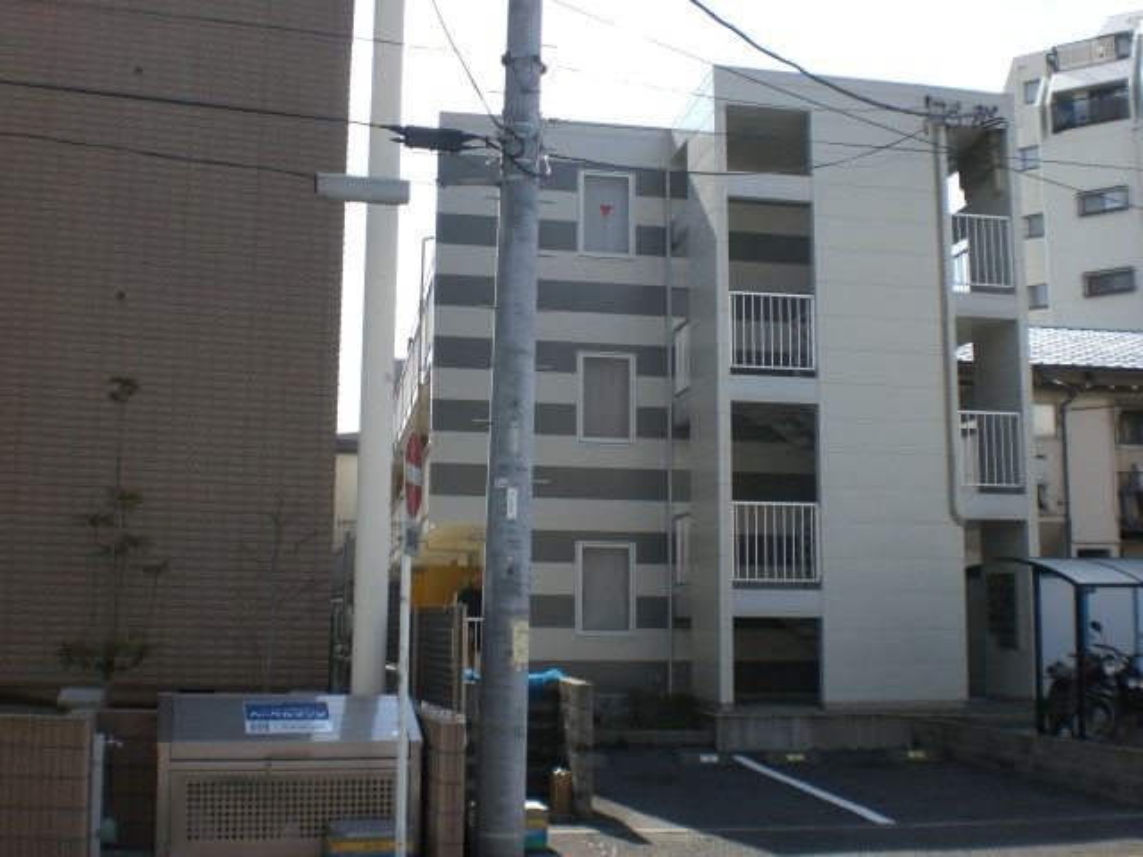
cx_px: 572
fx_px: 1255
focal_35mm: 38
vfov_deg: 37.7
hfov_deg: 49.0
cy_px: 428
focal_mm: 6.3
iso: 50
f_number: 4.4
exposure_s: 1/250
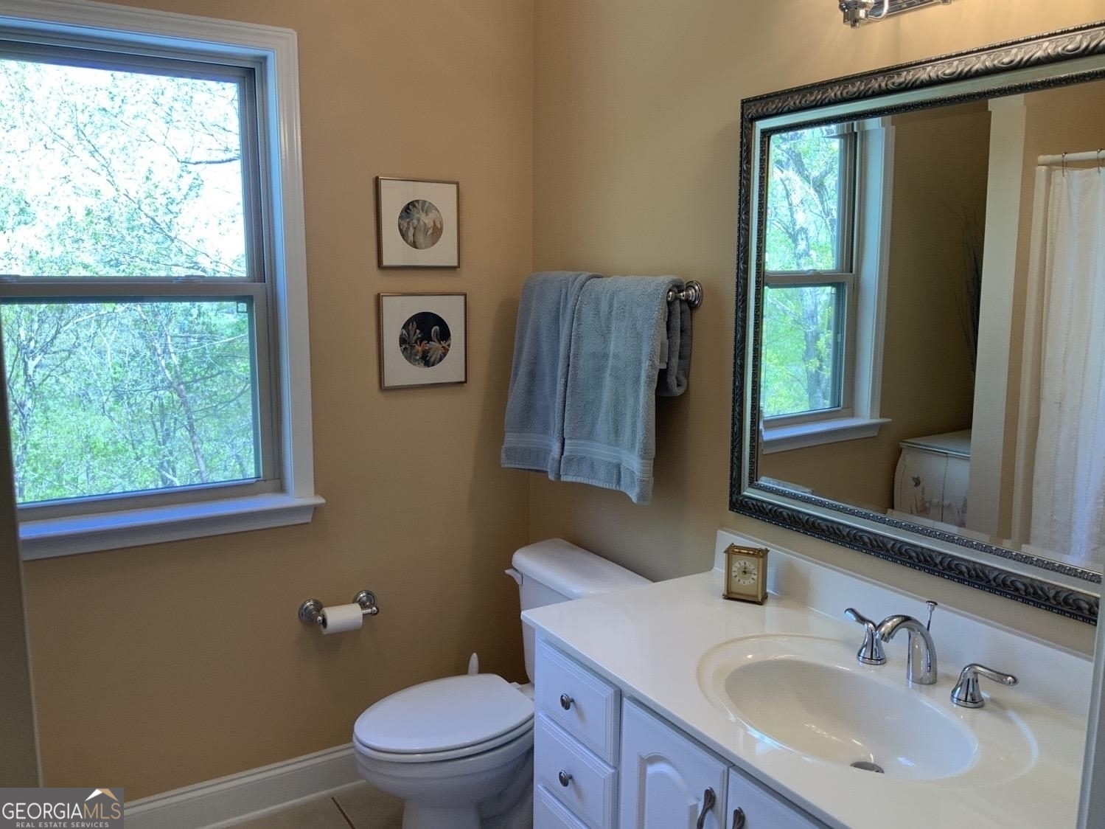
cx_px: 552
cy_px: 414
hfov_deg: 61.7
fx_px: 926
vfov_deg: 48.2
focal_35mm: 29
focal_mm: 3
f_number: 1.8
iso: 50
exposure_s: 1/120
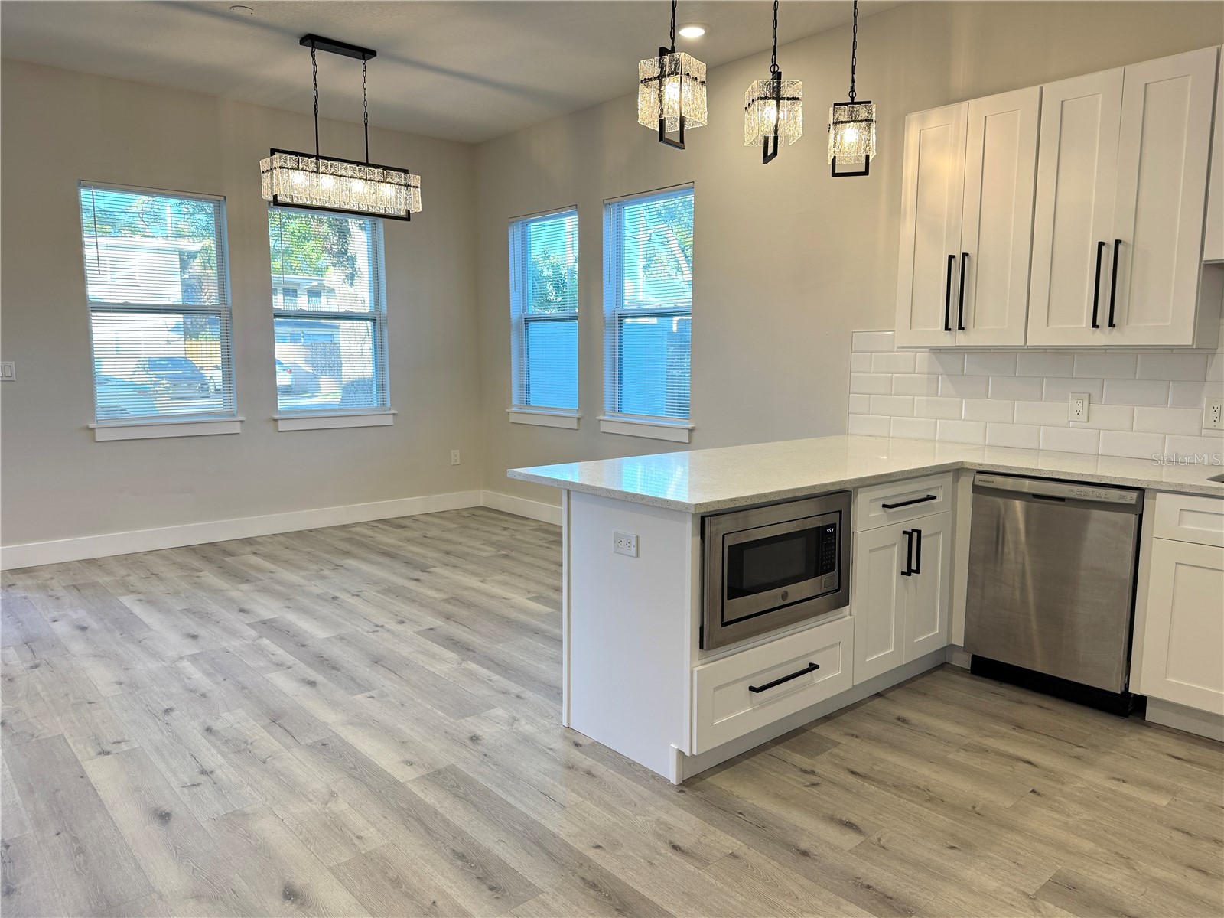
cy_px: 459
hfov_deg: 71.6
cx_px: 612
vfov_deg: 56.8
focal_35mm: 24
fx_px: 849
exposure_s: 1/120
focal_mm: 6.76
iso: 125
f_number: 1.78
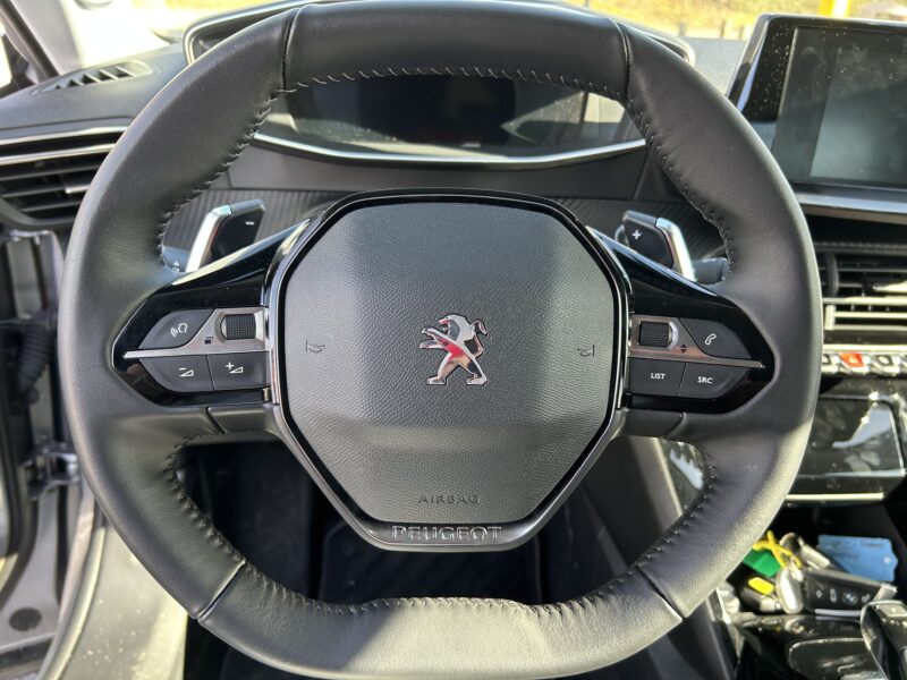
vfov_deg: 53.1
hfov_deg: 67.3
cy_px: 340
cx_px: 454
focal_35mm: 26
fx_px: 681
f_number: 1.5
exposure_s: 1/121
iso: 80
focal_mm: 5.7
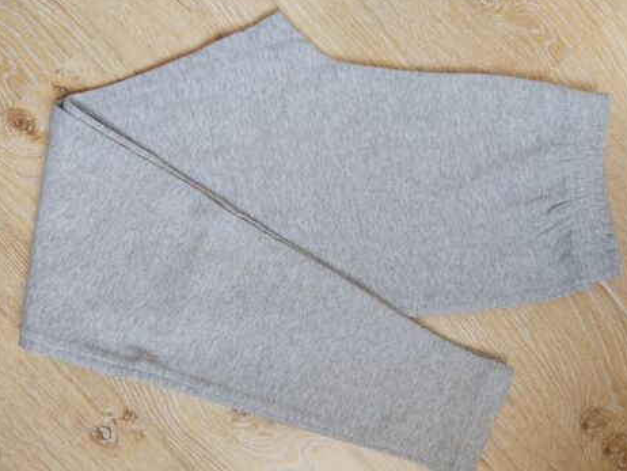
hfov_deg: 65.3
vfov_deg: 51.4
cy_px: 238
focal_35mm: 27
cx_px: 320
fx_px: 489
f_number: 1.7
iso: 64
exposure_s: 1/100
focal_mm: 3.92
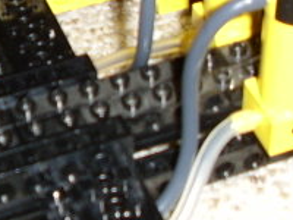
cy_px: 59
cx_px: 215
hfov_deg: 20.3
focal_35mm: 96
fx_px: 813
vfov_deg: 15.3
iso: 141
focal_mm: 5.8
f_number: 2.9
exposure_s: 1/30
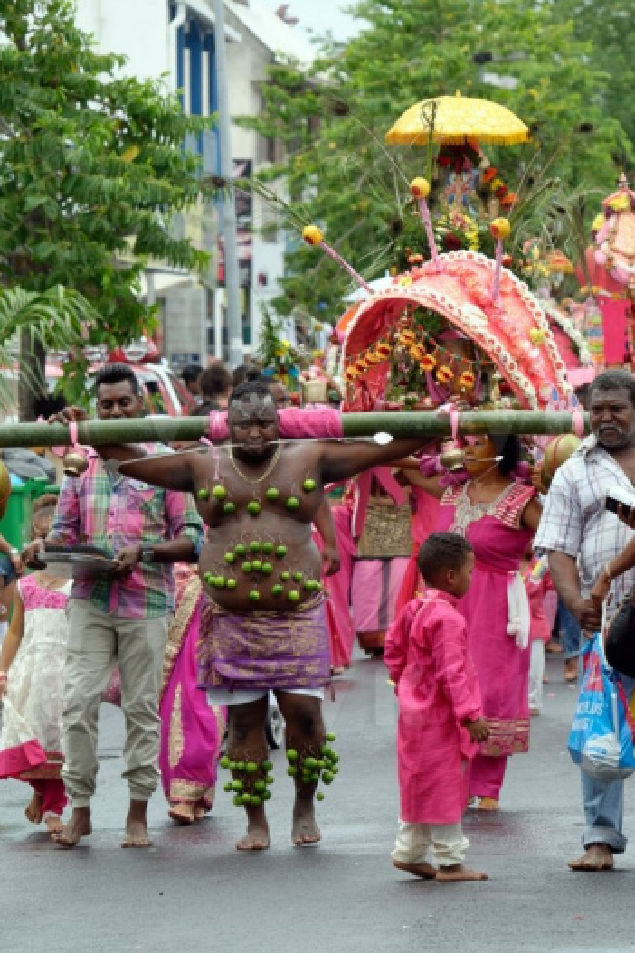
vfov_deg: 6.7
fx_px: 8121
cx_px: 364
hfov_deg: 4.5
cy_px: 477
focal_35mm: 307
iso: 200
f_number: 6.3
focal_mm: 135
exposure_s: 1/400
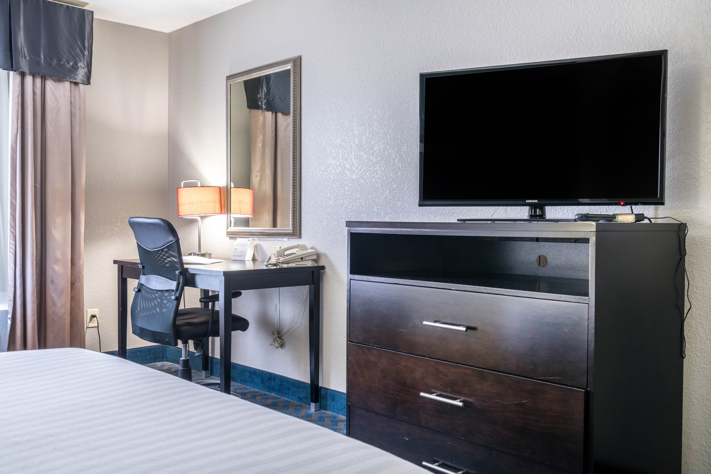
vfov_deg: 37.9
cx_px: 356
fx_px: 691
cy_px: 237
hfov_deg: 54.4
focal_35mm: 35
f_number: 8
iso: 320
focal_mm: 35
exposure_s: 1/20
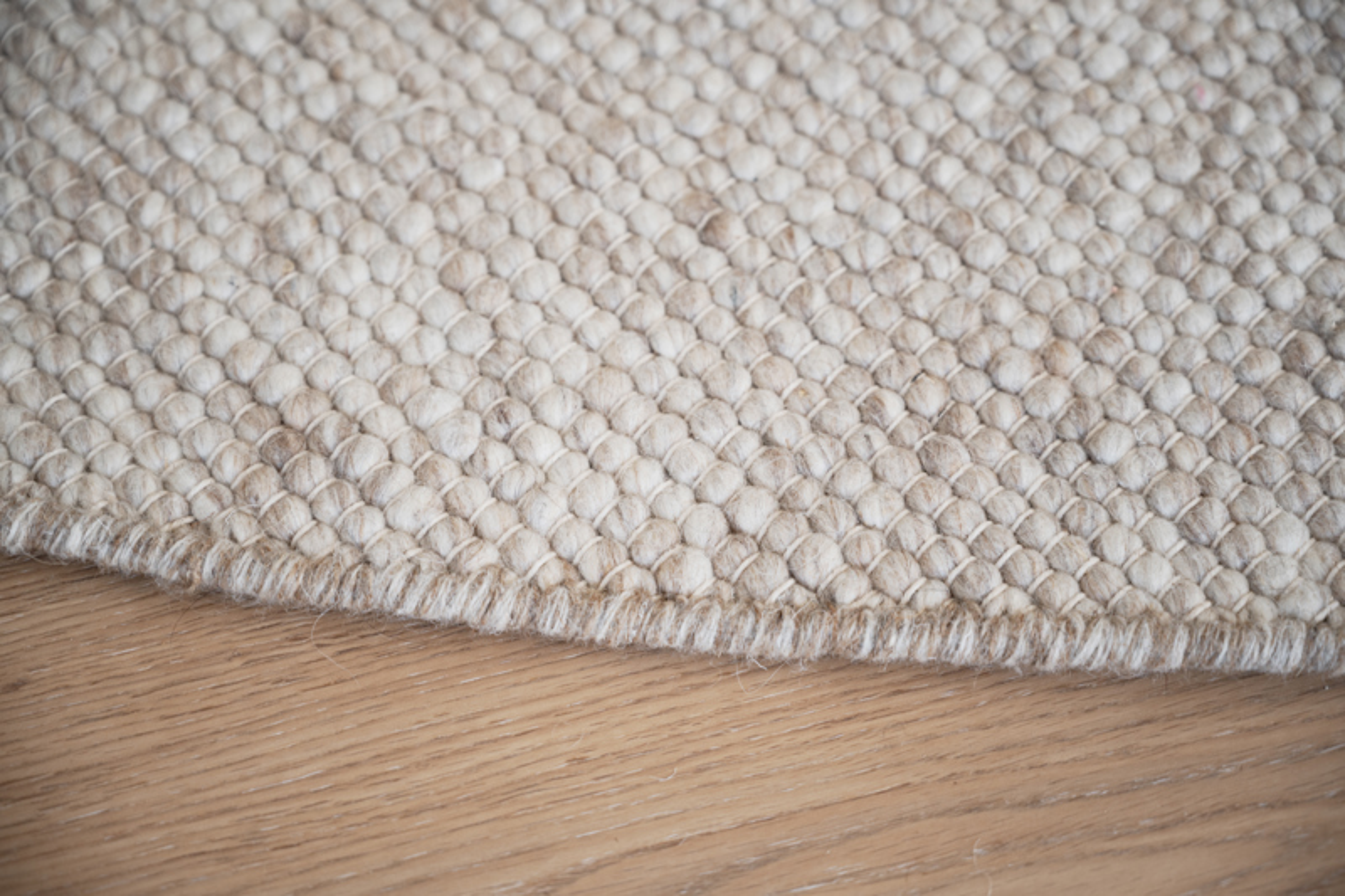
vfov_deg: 19.4
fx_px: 2615
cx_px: 672
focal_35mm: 70
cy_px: 448
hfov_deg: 28.8
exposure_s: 1/100
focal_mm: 70
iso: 160
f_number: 4
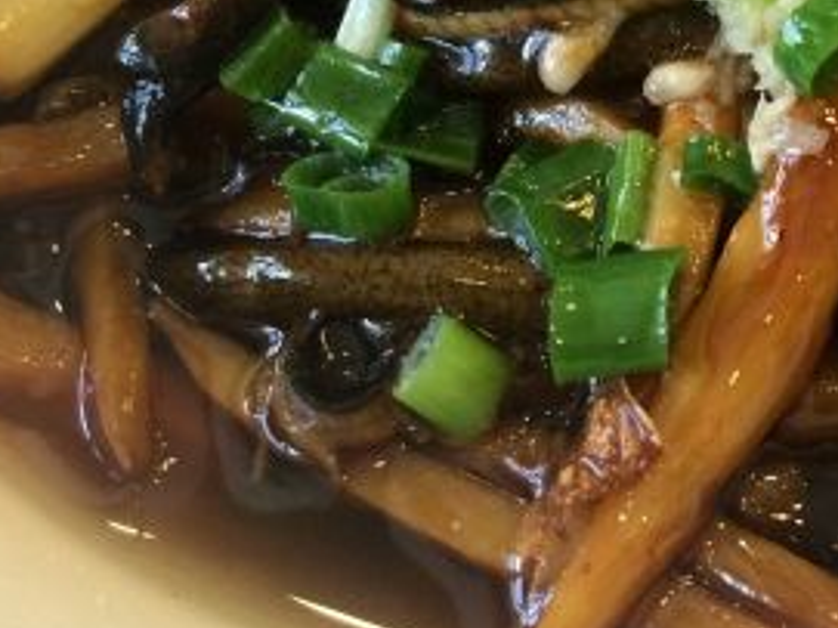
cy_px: 67
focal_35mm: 75
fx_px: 1815
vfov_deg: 19.3
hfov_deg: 25.2
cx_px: 758
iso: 64
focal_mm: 4.15
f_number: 2.2
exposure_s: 1/33
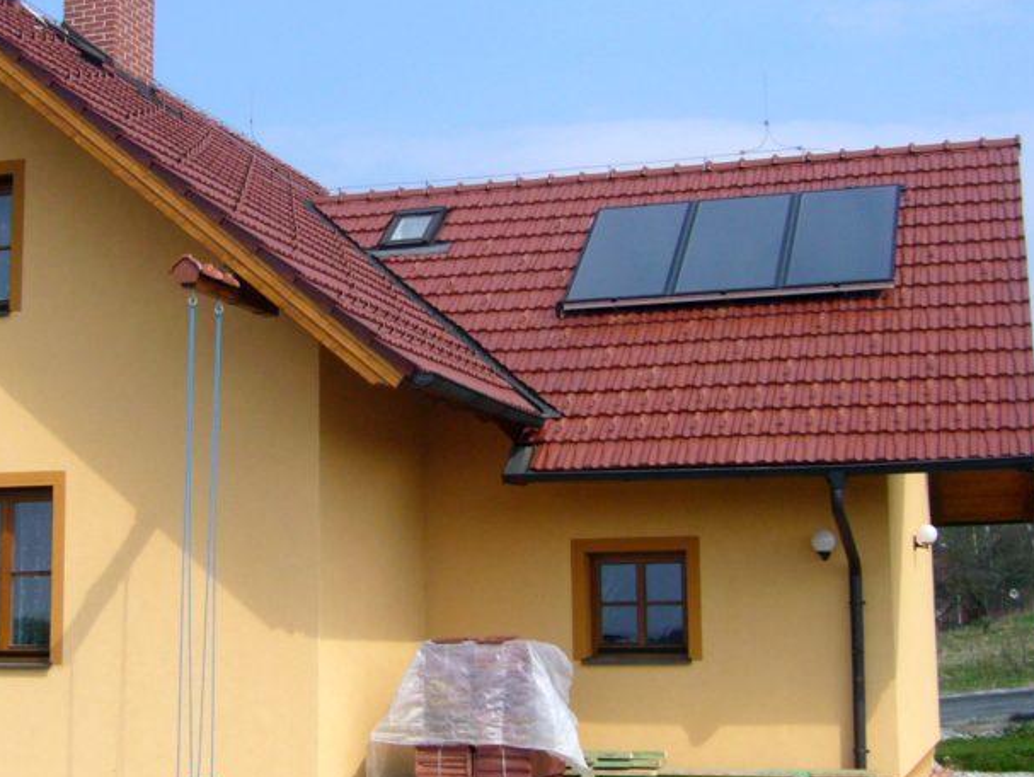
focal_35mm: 59
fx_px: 1763
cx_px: 348
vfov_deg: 24.8
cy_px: 322
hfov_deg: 32.4
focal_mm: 5.8
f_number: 5.6
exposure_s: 1/640
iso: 100
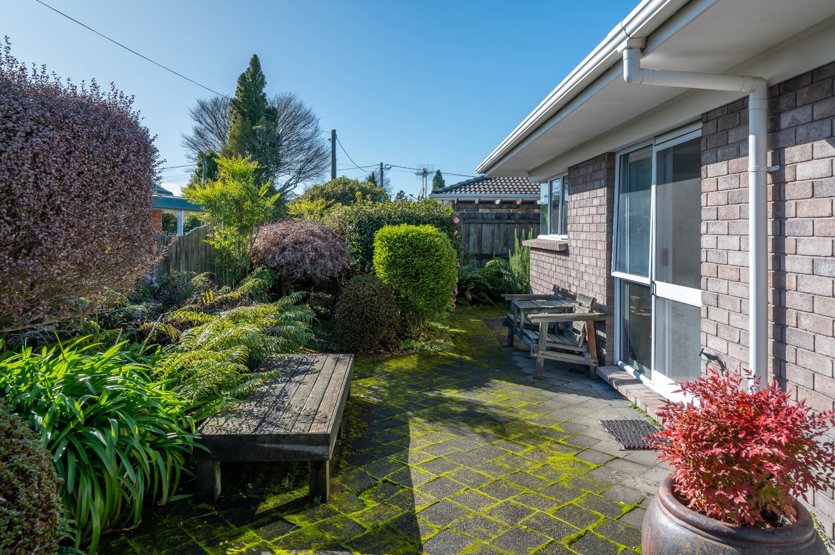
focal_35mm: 24
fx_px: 556
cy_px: 278
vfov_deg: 53.1
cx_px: 418
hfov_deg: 73.8
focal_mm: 24
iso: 100
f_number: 7.1
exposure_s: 1/250
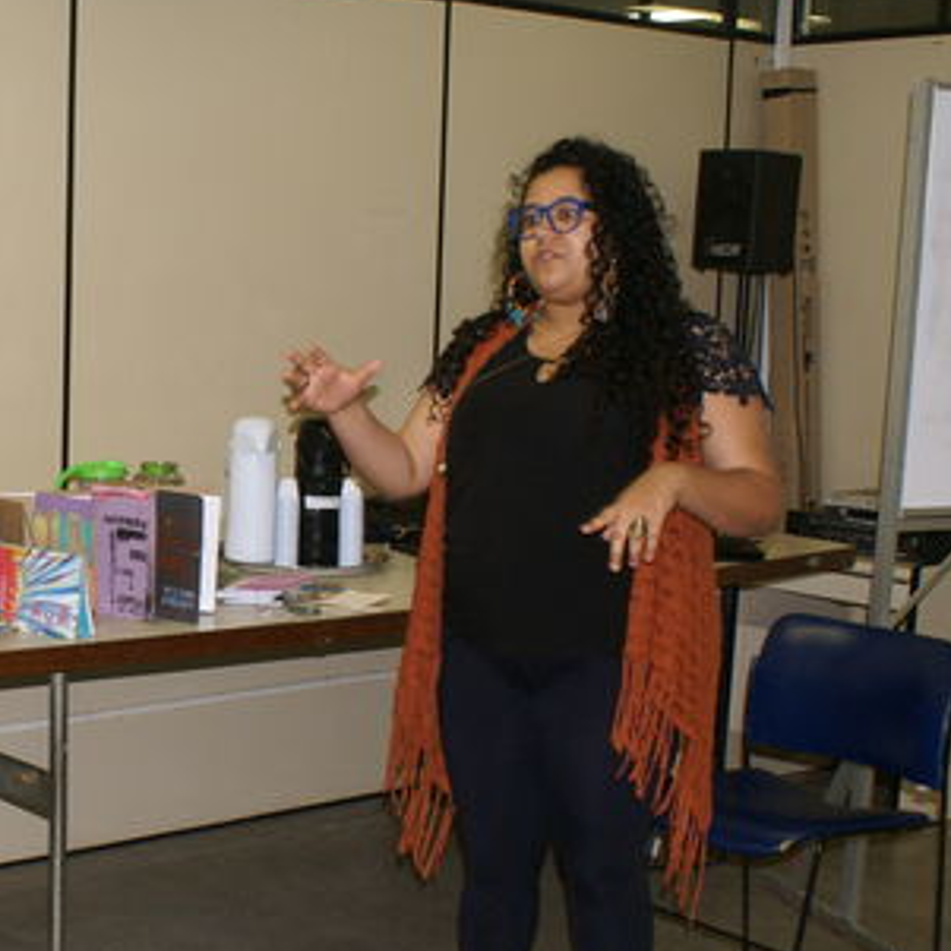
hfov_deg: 26.7
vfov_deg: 27.6
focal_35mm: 62
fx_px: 1927
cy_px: 602
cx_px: 90
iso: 400
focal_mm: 20
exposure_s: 1/60
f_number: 5.6
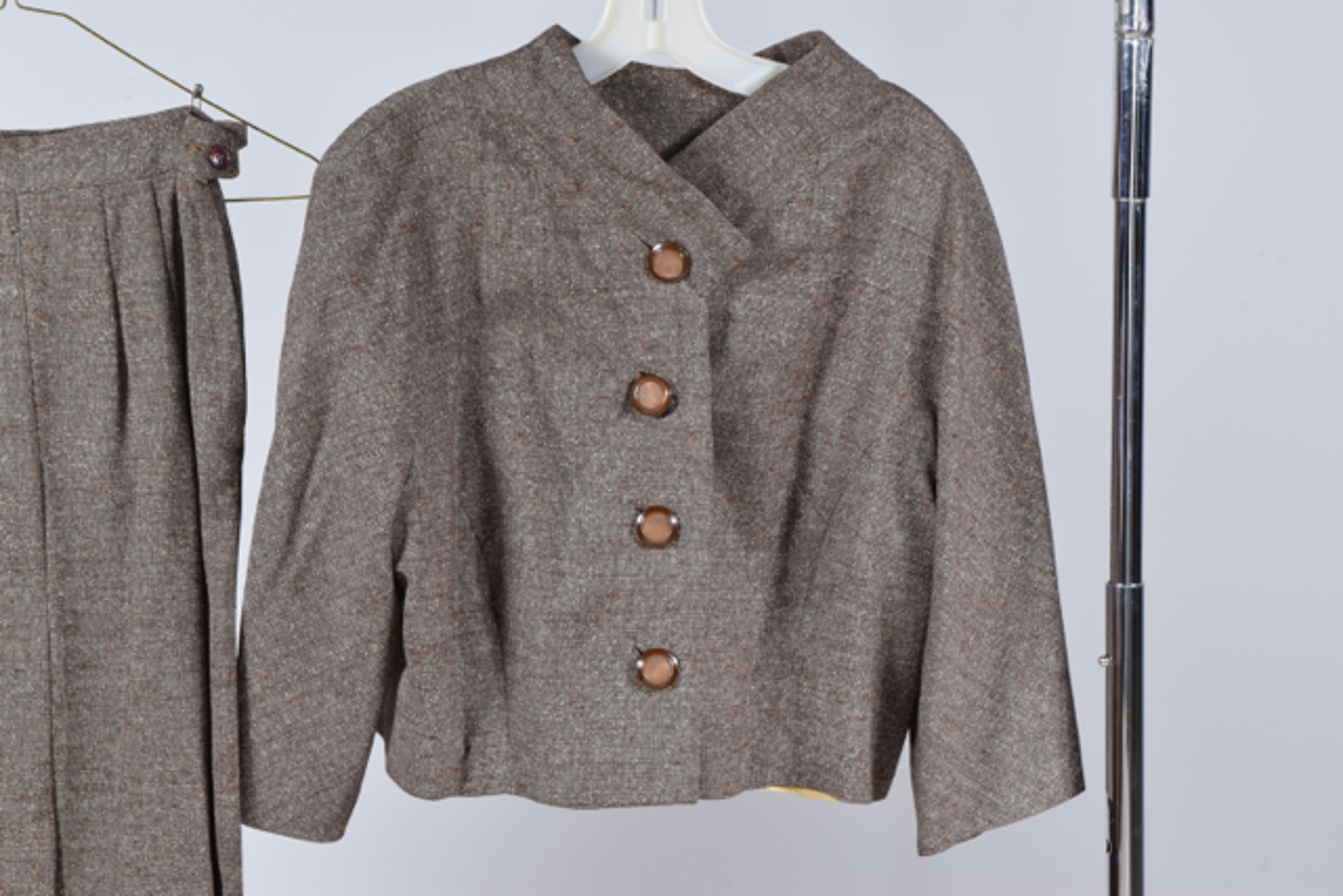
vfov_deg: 16.6
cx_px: 672
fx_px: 3078
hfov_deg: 24.6
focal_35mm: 82
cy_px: 448
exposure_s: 1/125
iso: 400
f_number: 14
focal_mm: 55
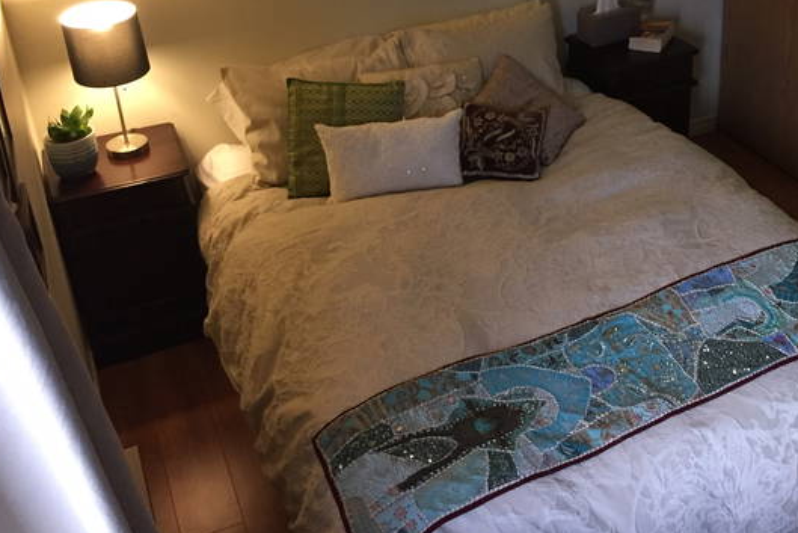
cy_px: 104
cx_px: 555
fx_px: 998
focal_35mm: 45
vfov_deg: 29.2
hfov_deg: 42.8
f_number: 2.2
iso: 250
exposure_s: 1/24
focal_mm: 4.15
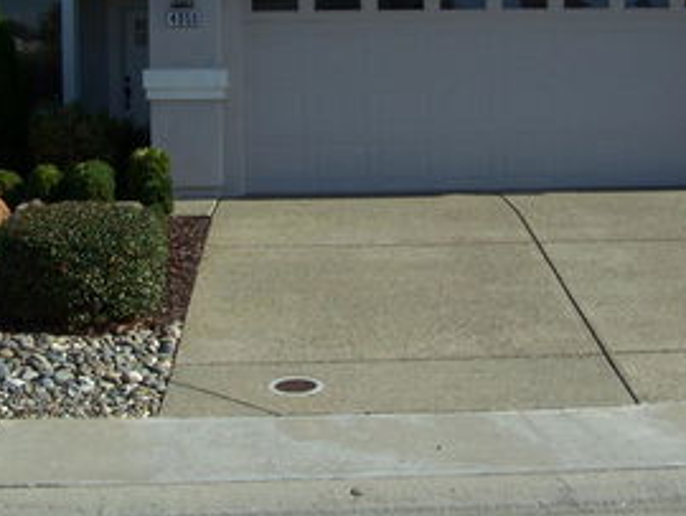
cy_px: 135
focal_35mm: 72
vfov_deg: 20.3
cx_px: 394
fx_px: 1428
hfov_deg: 27.0
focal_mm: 6.3
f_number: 4
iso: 80
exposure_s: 1/750
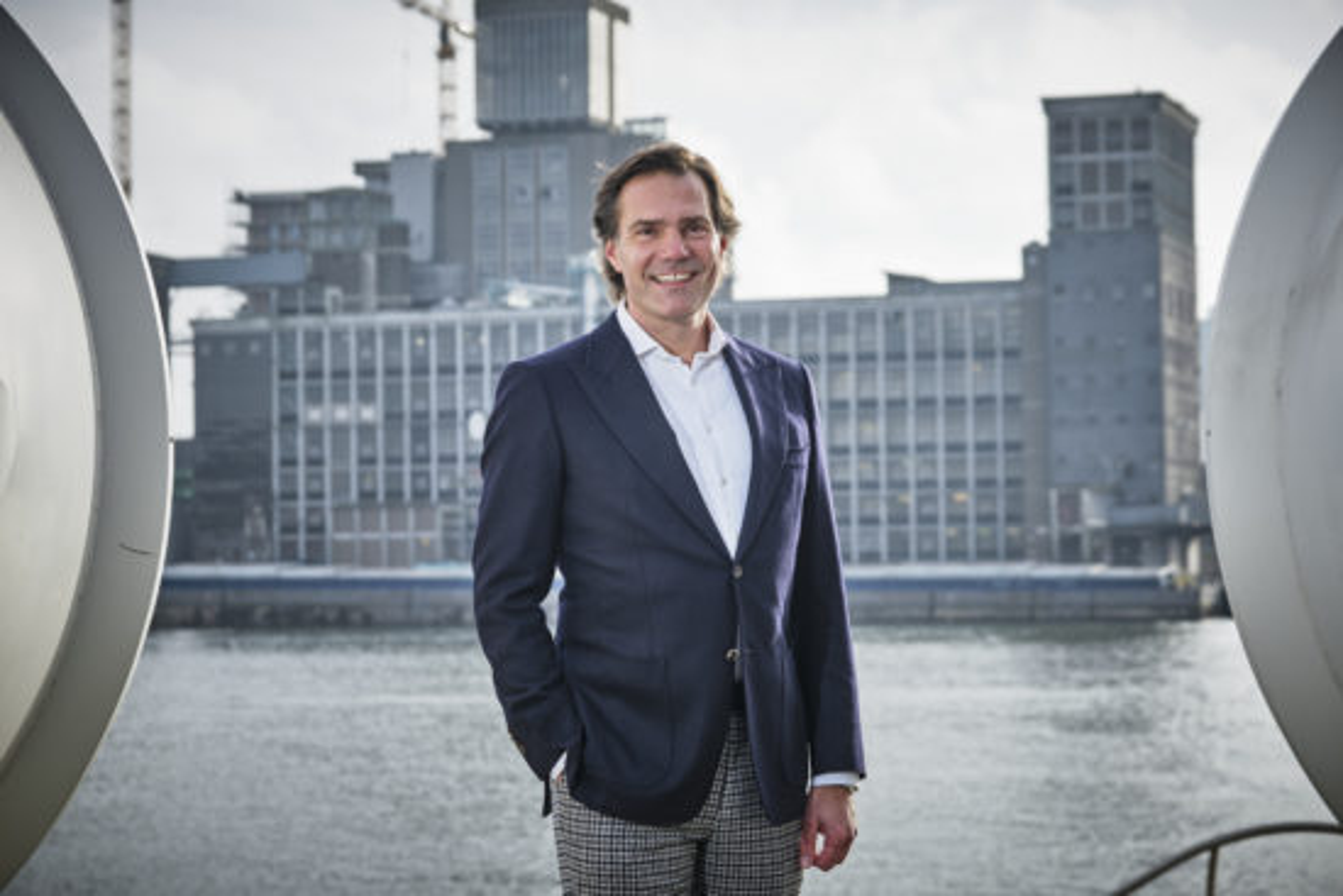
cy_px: 448
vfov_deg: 15.5
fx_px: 3284
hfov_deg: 23.1
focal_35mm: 88
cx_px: 672
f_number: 4.5
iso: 80
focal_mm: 58.7
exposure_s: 1/250
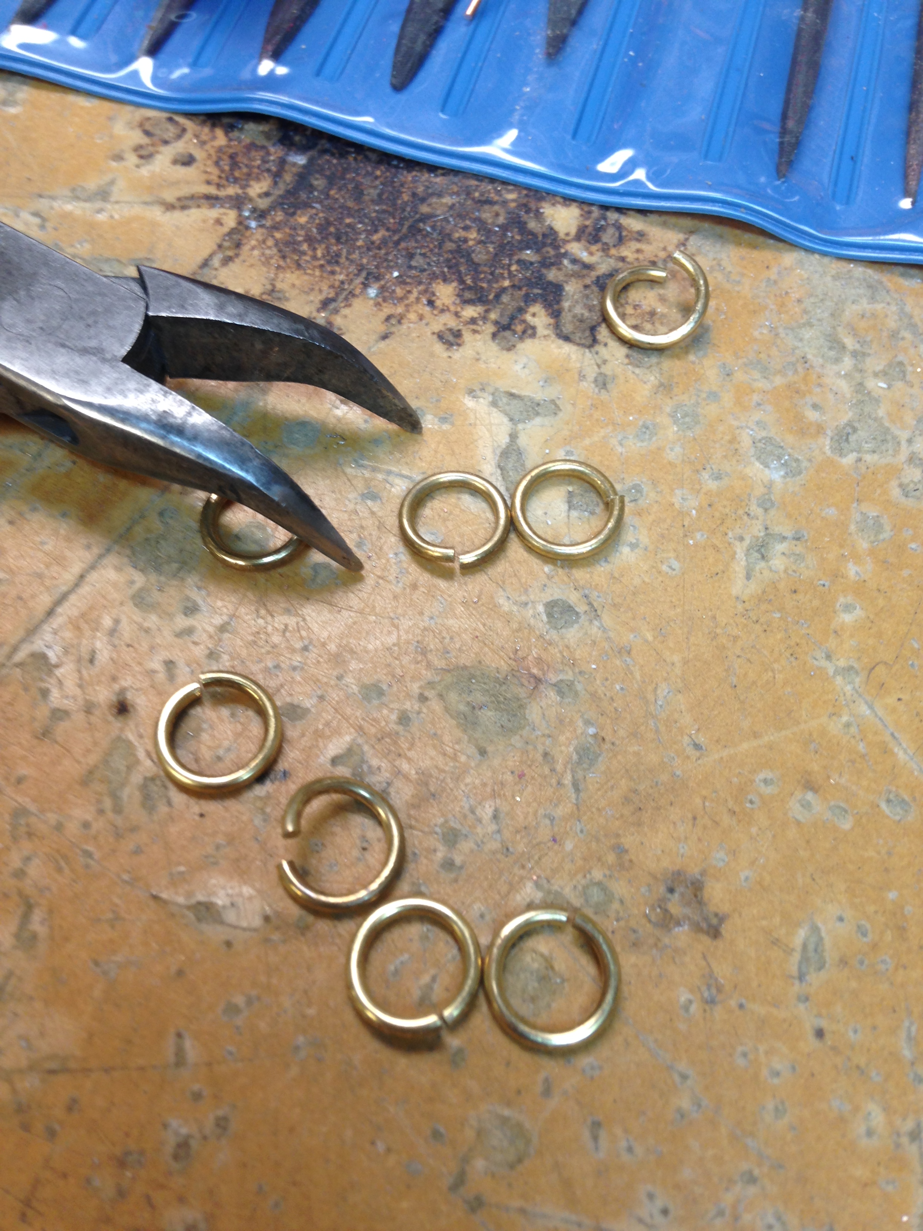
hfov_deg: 42.9
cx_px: 462
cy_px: 616
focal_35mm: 33
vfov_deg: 55.4
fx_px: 1173
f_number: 2.4
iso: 50
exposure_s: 1/20
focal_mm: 4.12
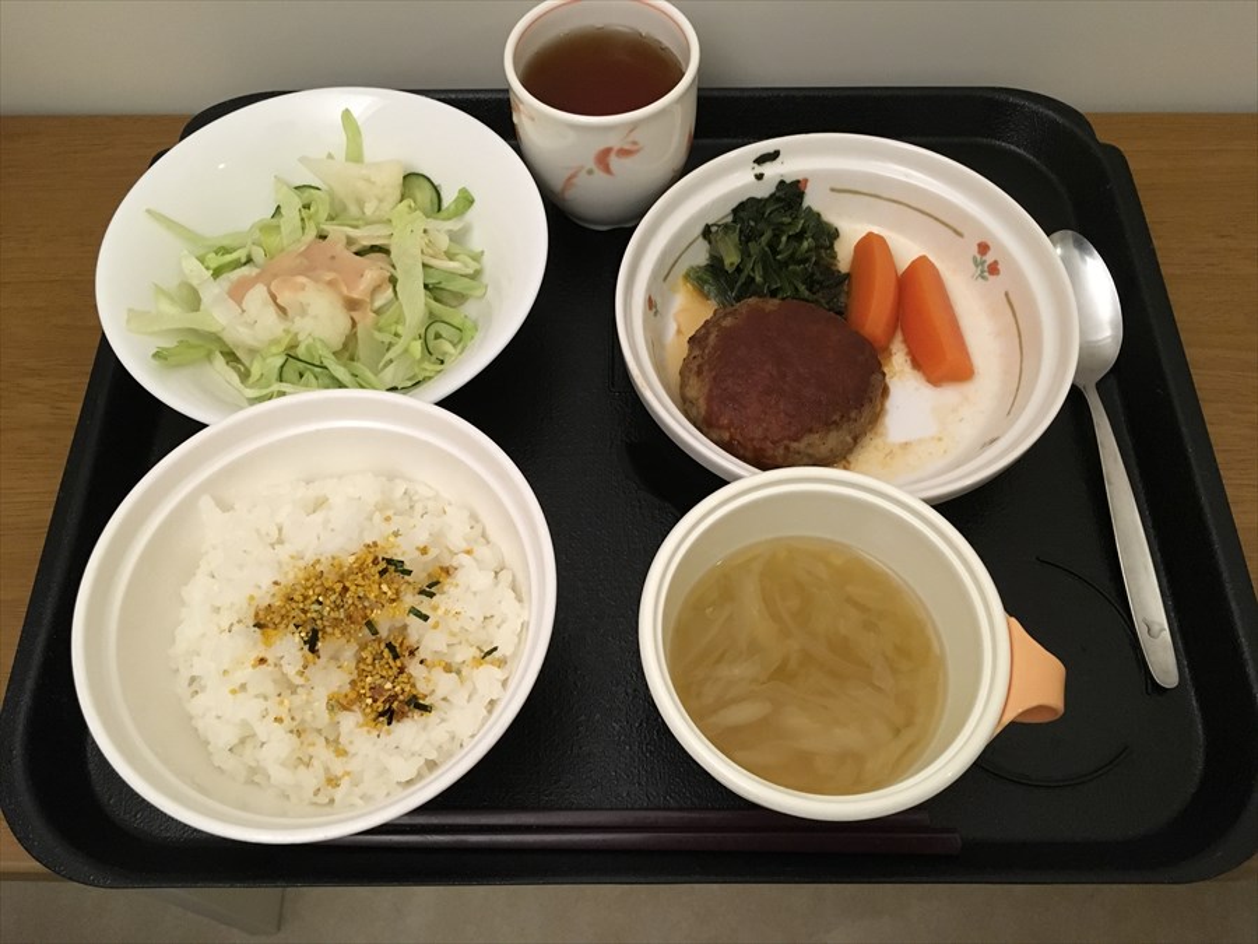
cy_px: 472
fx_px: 1054
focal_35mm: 29
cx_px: 629
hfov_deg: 61.7
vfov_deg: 48.2
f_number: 2.2
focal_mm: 4.15
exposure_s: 1/15
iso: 200
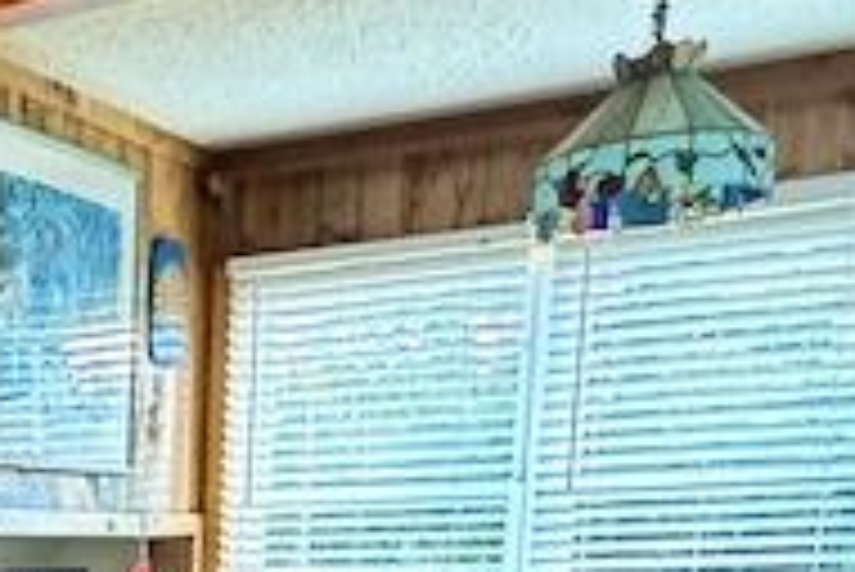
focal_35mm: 79
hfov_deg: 22.0
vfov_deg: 15.1
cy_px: 1013
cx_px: -369
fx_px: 1878
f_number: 2.2
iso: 320
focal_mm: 2.22
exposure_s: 1/60
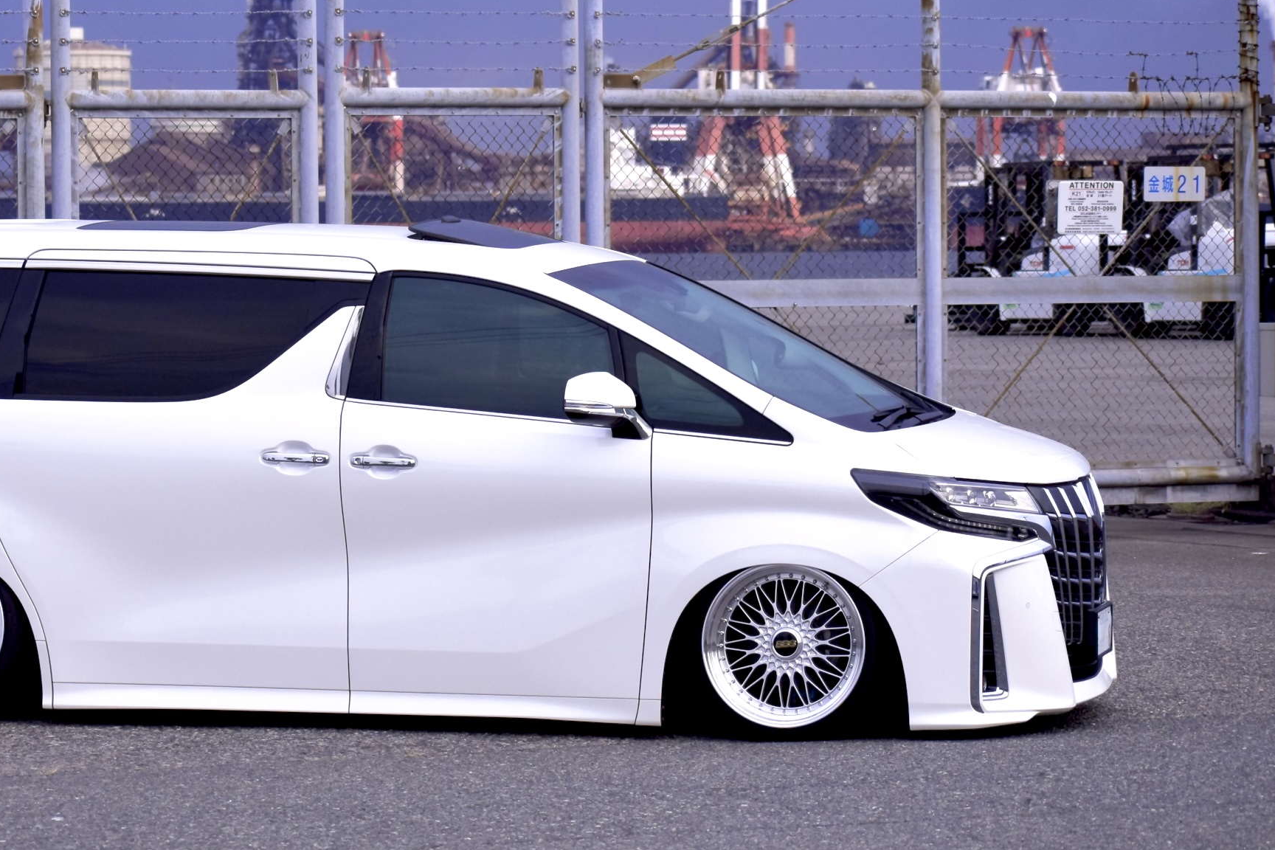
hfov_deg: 14.6
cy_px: 410
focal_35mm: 140
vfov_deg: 9.8
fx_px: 4958
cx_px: 453
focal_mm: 70
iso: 800
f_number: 5.6
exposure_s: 1/4000
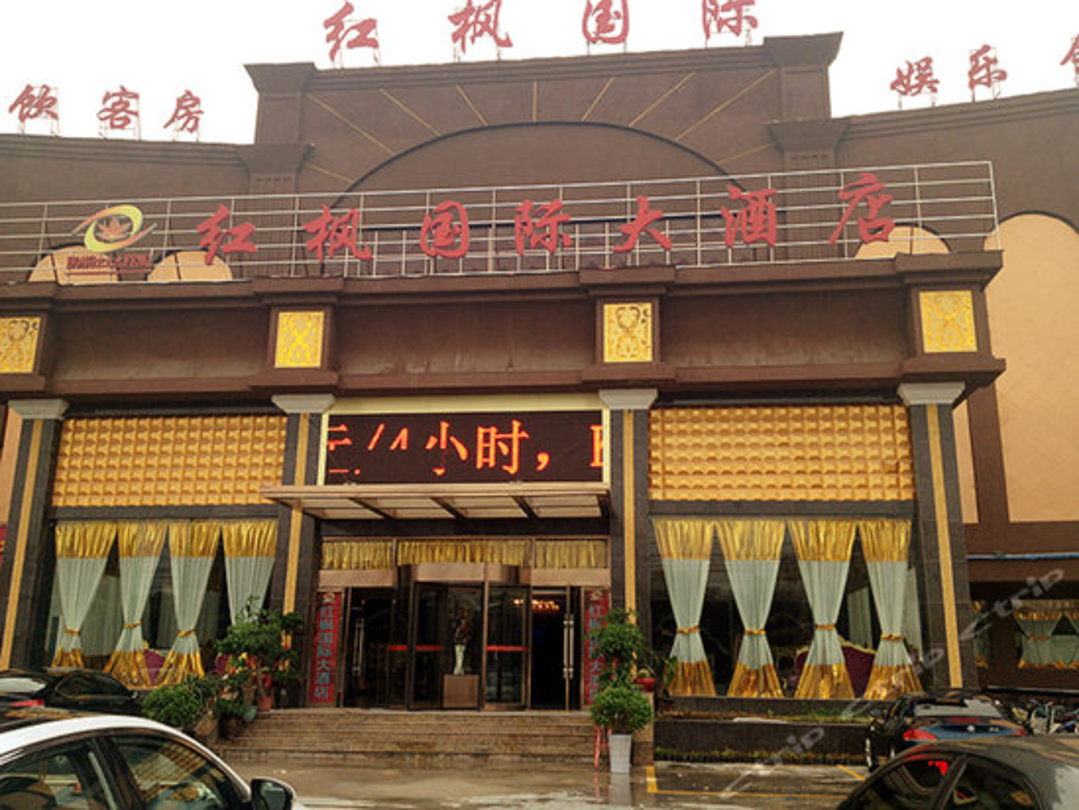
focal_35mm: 35
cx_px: 540
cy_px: 405
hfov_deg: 52.6
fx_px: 1091
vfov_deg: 40.7
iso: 64
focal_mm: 4.28
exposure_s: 1/317
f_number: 2.4
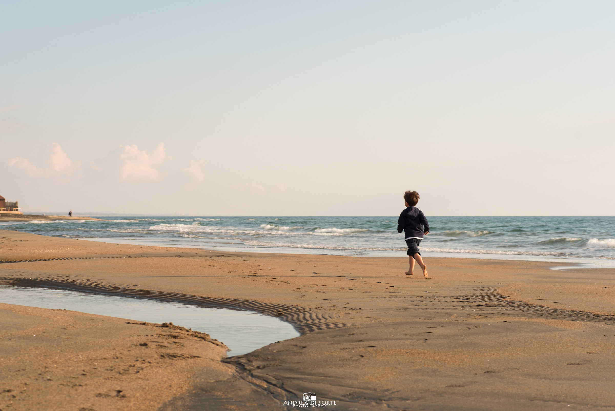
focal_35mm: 90
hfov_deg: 22.6
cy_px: 206
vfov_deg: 15.2
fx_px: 1538
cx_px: 308
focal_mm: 90
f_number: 9
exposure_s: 1/250
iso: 100
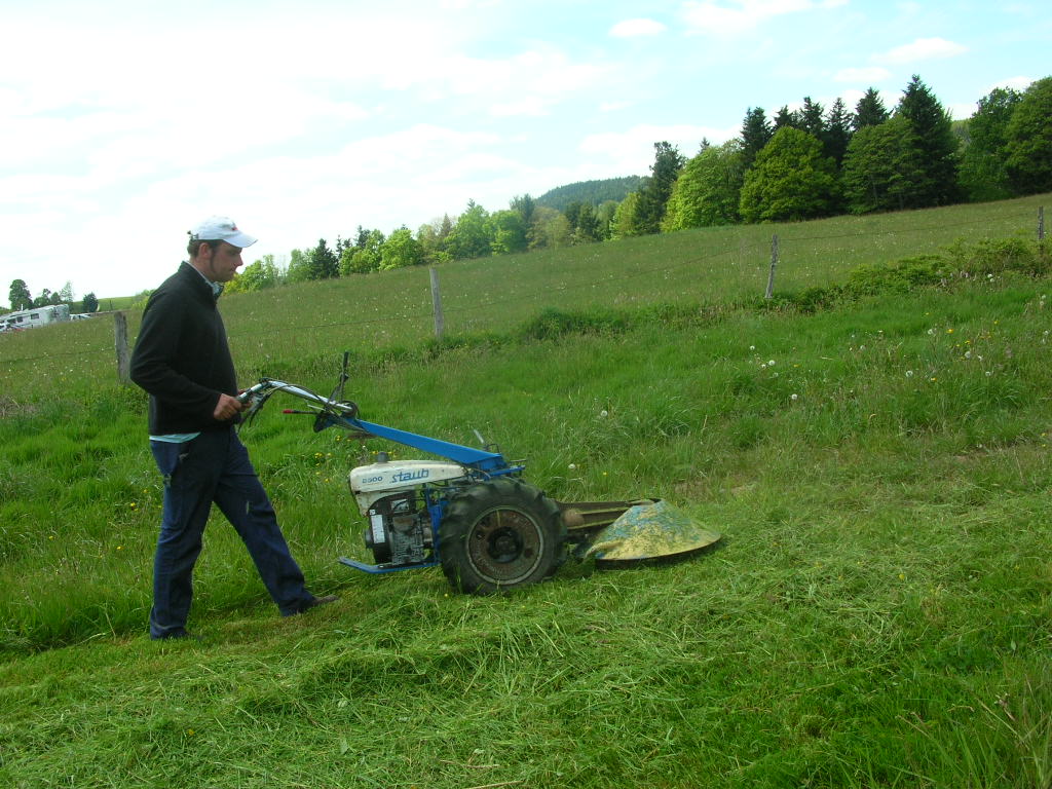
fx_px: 1064
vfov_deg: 40.7
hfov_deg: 52.6
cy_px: 394
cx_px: 526
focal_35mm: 35
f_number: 5.6
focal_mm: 5.8
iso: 50
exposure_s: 1/137
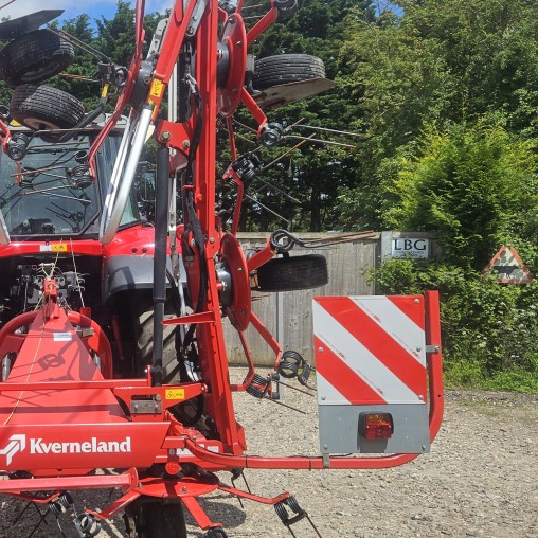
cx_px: 54
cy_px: 267
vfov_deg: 40.9
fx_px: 721
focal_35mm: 41
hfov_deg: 38.2
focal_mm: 5.4
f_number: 1.8
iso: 25
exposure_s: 1/2234
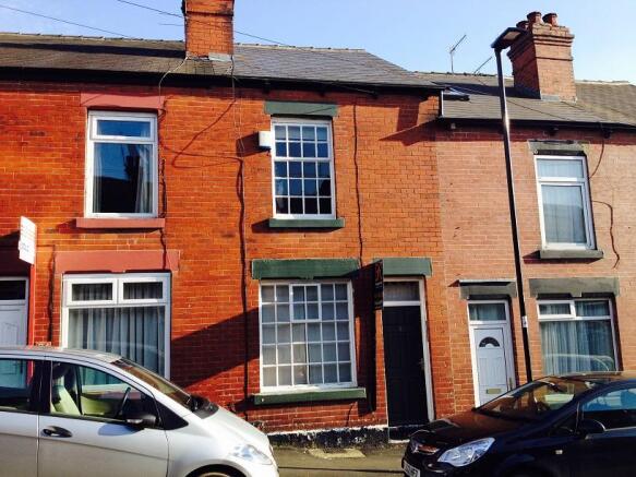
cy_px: 238
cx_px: 318
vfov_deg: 40.7
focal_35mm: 35
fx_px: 643
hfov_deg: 52.6
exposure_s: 1/581
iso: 50
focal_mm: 4.28
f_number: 2.4
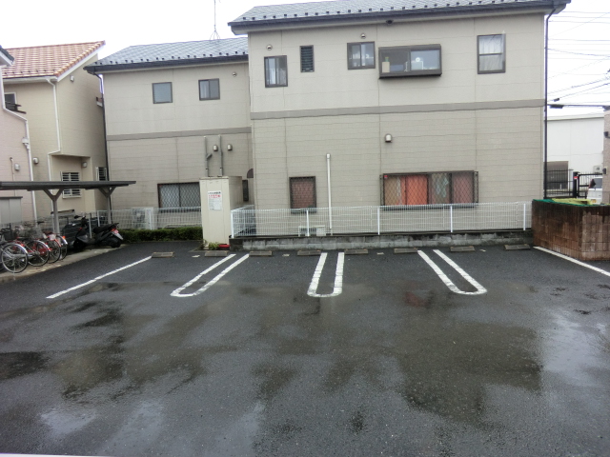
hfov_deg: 71.6
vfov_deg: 56.8
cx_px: 305
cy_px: 228
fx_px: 423
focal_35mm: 24
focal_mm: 4.3
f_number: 3.2
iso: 80
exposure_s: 1/80
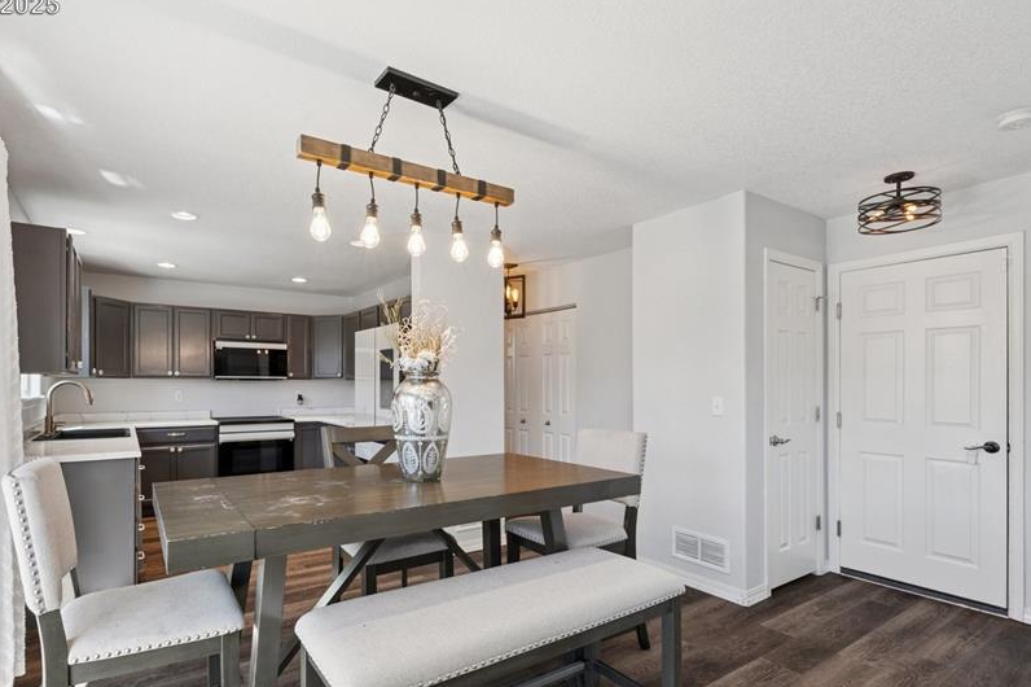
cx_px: 469
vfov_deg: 67.1
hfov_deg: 89.8
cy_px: 385
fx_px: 515
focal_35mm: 18
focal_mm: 14
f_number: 11
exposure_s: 1/4
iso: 100
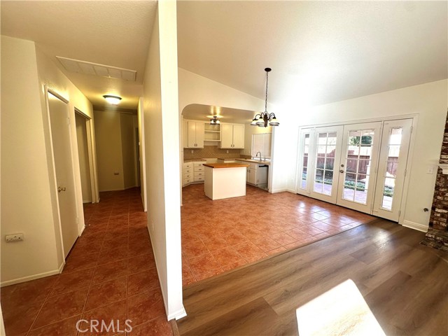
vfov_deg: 85.7
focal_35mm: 14
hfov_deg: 102.1
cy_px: 168
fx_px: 181
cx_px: 224
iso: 50
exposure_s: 1/120
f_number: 2.2
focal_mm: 2.22
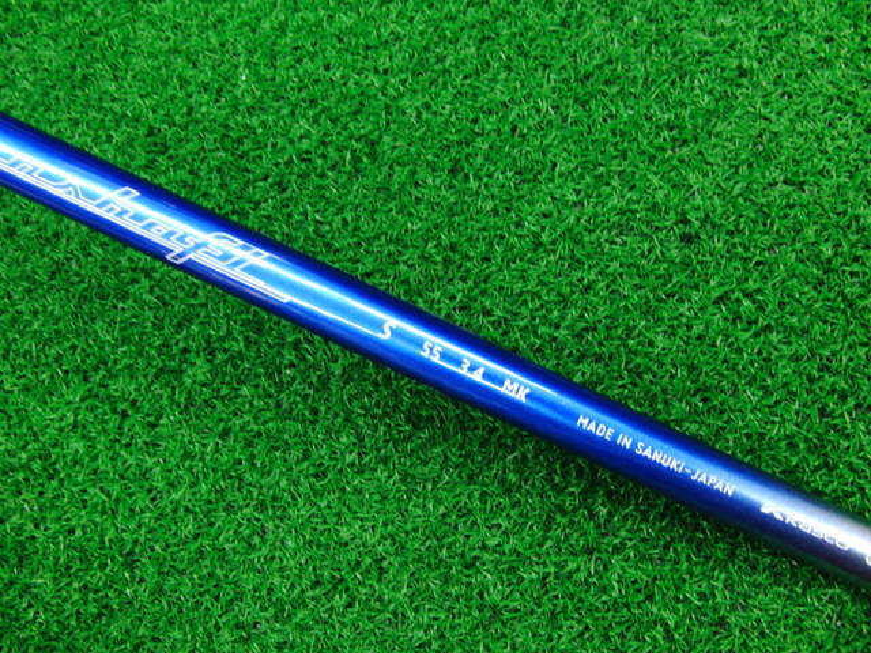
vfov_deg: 38.7
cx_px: 436
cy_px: 326
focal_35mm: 37
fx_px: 931
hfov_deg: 50.1
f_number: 3.6
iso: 400
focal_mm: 6.42
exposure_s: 1/30
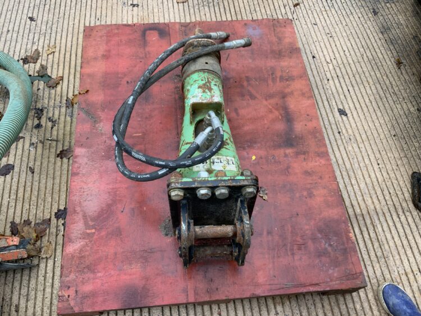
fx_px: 353
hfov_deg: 61.6
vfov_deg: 48.3
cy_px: 158
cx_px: 210
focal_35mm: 29
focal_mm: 3
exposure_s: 1/122
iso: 32
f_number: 1.8
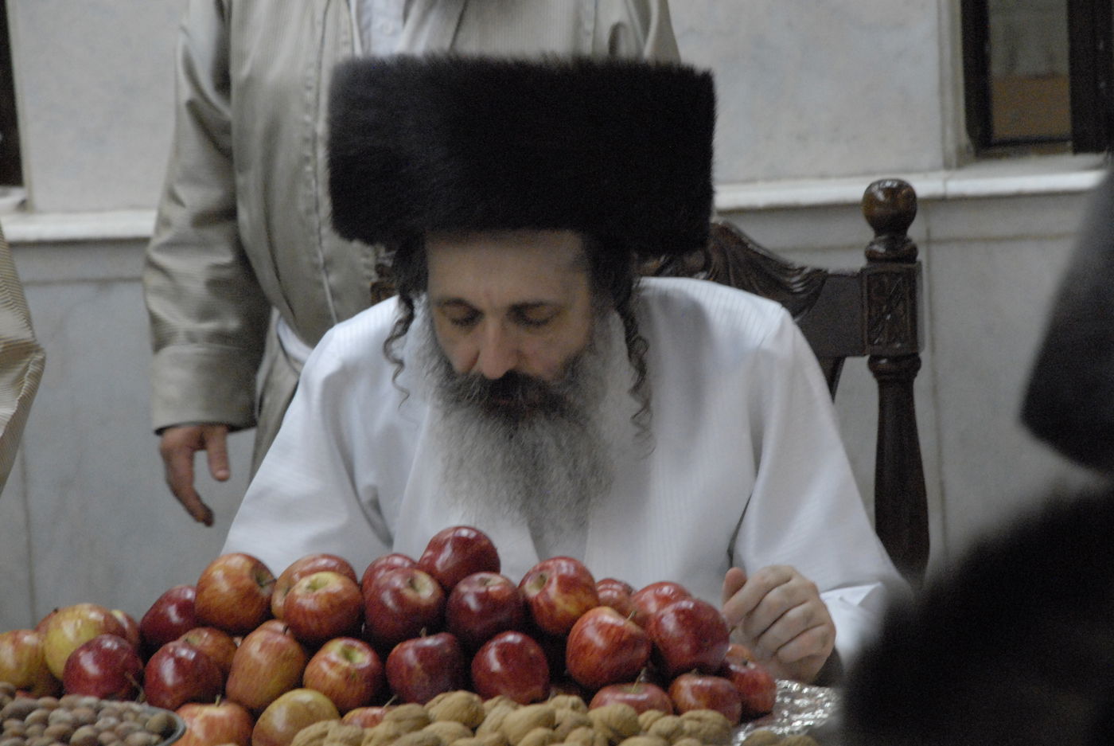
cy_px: 373
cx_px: 557
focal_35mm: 202
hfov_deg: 10.1
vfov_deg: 6.8
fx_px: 6273
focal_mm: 135
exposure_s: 1/50
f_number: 9
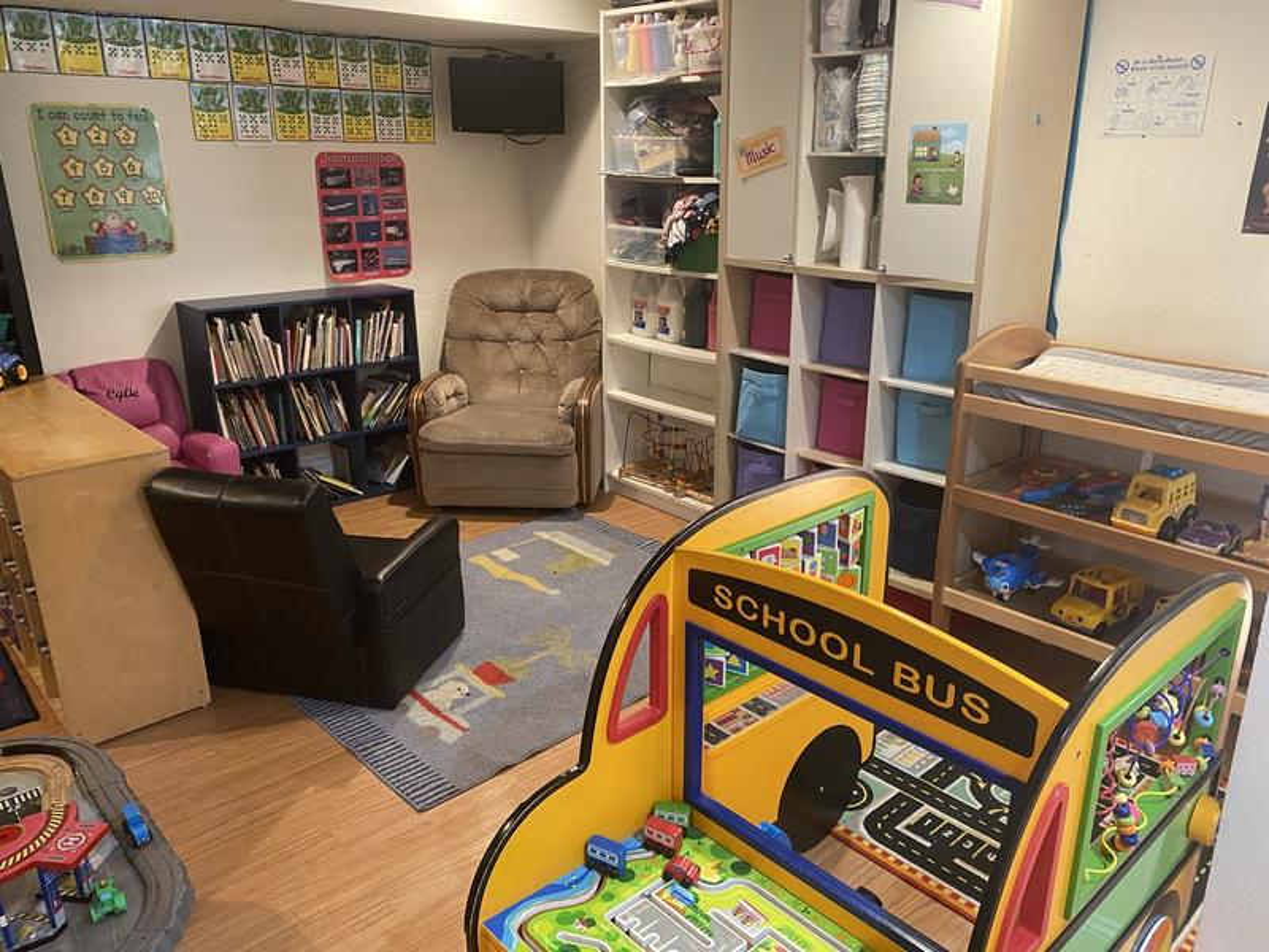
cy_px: 476
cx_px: 634
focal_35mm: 26
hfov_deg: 67.3
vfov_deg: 53.1
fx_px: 953
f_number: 1.8
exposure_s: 1/60
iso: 400
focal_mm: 4.25
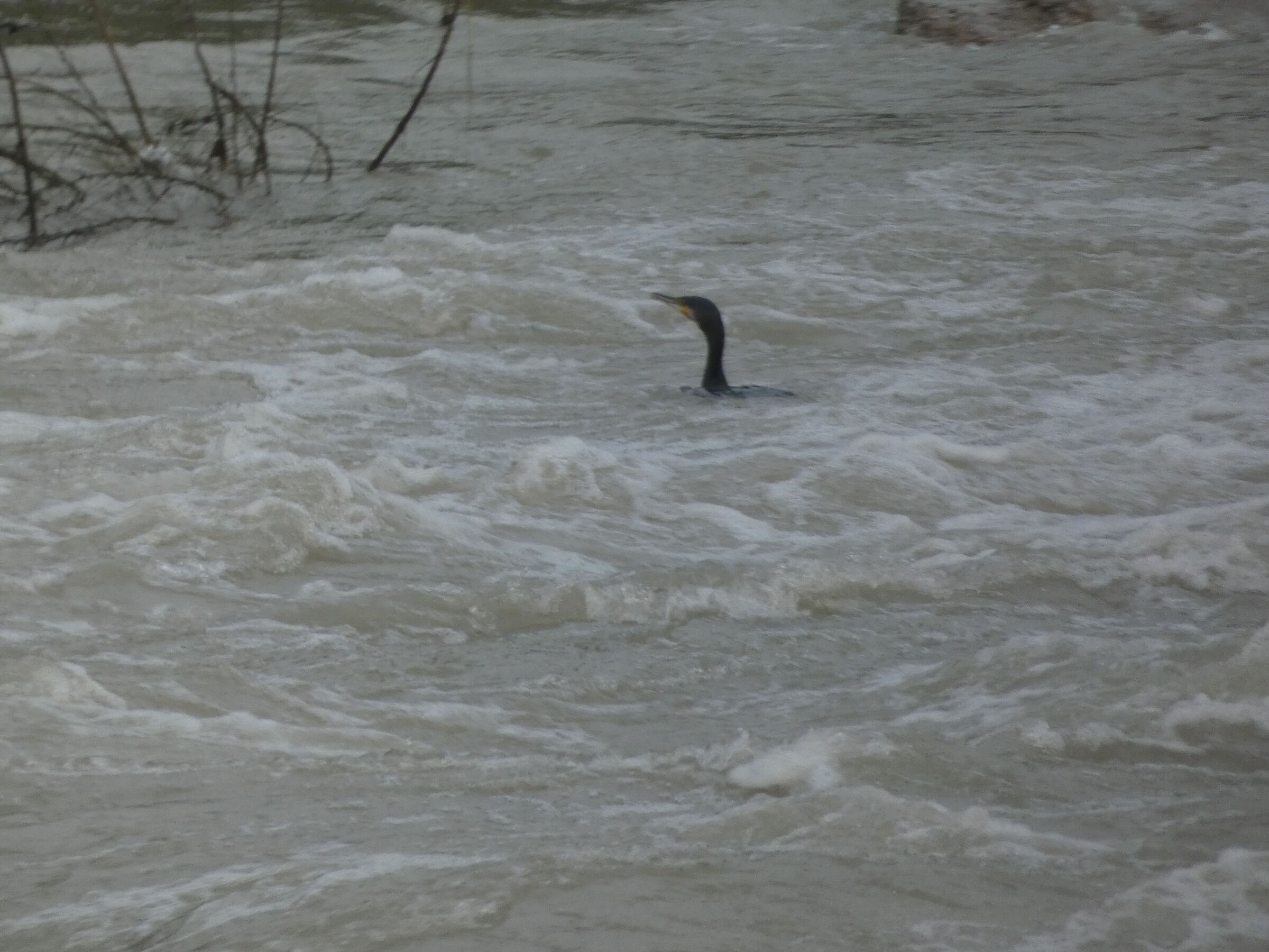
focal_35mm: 1200
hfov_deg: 1.7
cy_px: 476
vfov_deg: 1.2
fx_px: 43991
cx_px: 634
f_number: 5.9
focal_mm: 215
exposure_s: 1/125
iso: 320
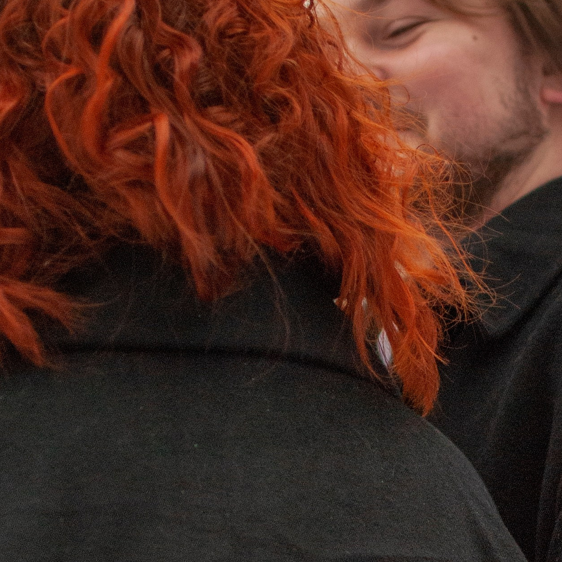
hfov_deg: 12.6
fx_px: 2541
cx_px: 316
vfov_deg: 12.5
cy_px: 533
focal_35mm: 138
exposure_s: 1/1250
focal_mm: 35
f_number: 1.8
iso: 320
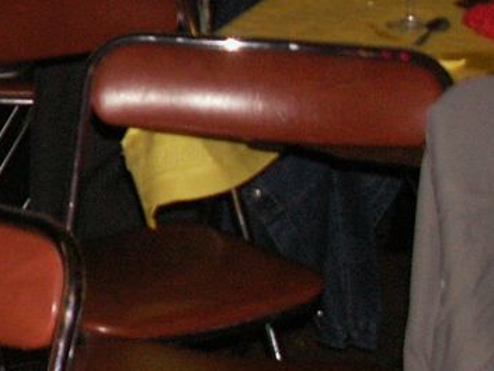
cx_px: -432
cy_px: -124
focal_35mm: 140
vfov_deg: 10.4
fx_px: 1998
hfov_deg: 12.7
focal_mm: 5.86
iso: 160
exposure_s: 1/40
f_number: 2.8
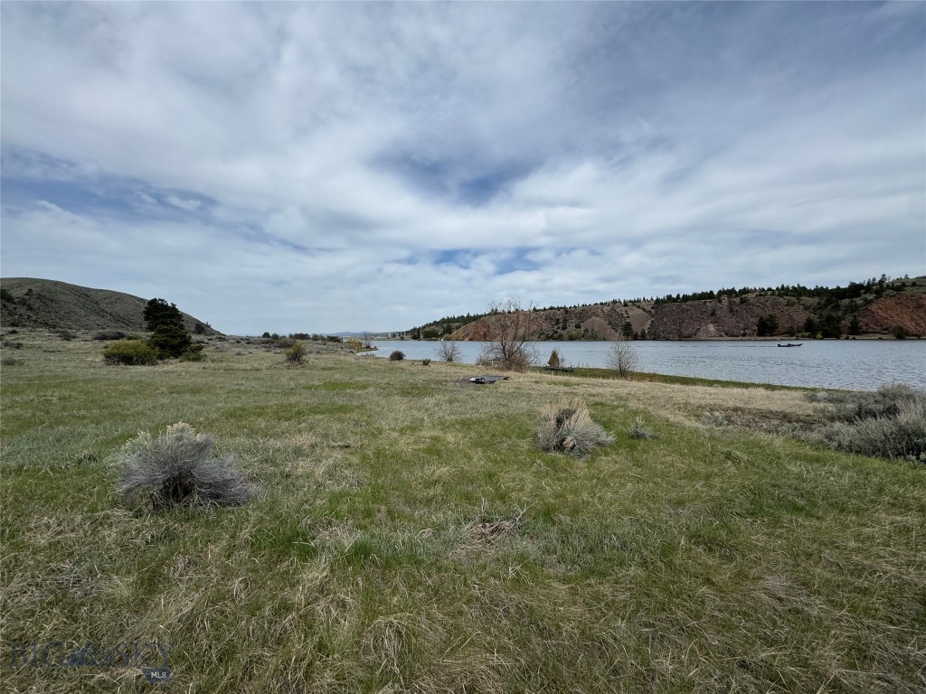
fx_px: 375
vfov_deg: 85.7
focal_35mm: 14
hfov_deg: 102.1
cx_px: 463
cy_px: 347
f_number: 2.2
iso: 50
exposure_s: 1/3546
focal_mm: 2.22
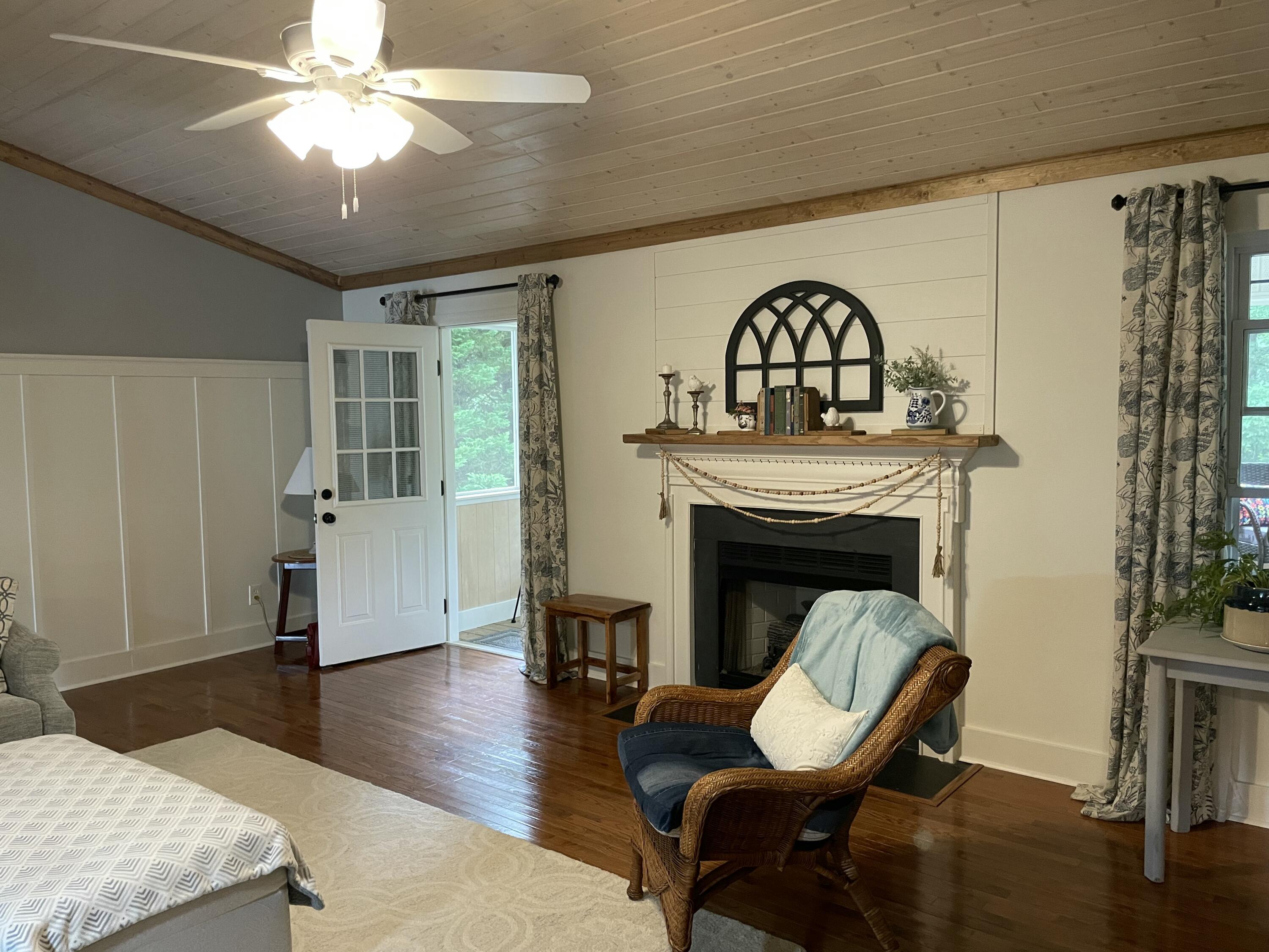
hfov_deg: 67.3
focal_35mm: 26
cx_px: 634
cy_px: 476
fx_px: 953
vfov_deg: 53.1
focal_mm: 4.2
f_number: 1.6
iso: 250
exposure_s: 1/60
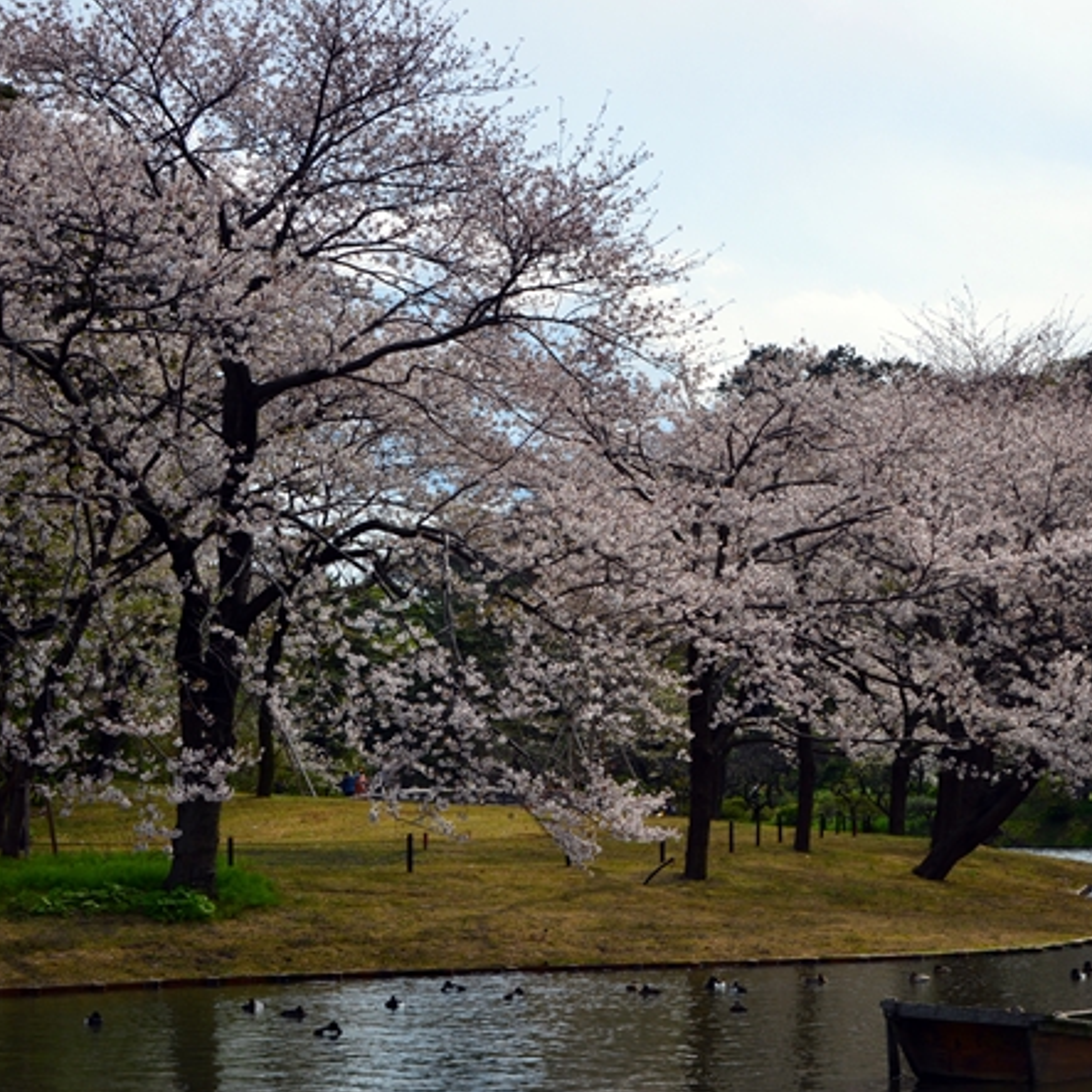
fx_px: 3069
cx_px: 951
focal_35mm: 86
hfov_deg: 19.8
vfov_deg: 20.2
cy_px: 577
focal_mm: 56
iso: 400
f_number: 13
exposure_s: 1/640
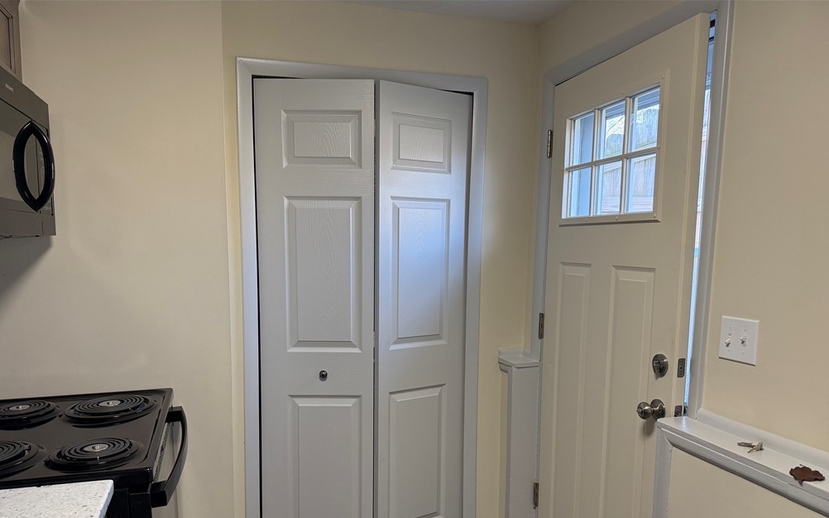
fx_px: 587
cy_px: 317
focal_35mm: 26
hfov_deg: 70.4
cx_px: 409
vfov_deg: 47.2
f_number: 1.78
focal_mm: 6.76
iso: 250
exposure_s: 1/120
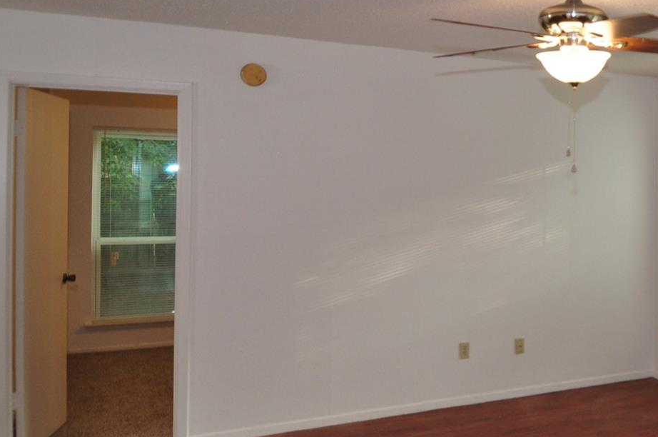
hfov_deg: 42.2
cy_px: 192
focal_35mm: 40
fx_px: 730
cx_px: 653
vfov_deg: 33.3
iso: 400
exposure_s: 1/60
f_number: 4
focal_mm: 12
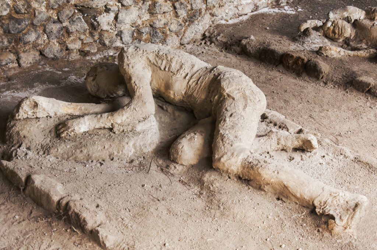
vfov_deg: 22.6
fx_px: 628
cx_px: 188
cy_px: 125
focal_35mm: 60
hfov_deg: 33.4
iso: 320
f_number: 4.5
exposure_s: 1/100
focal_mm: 40
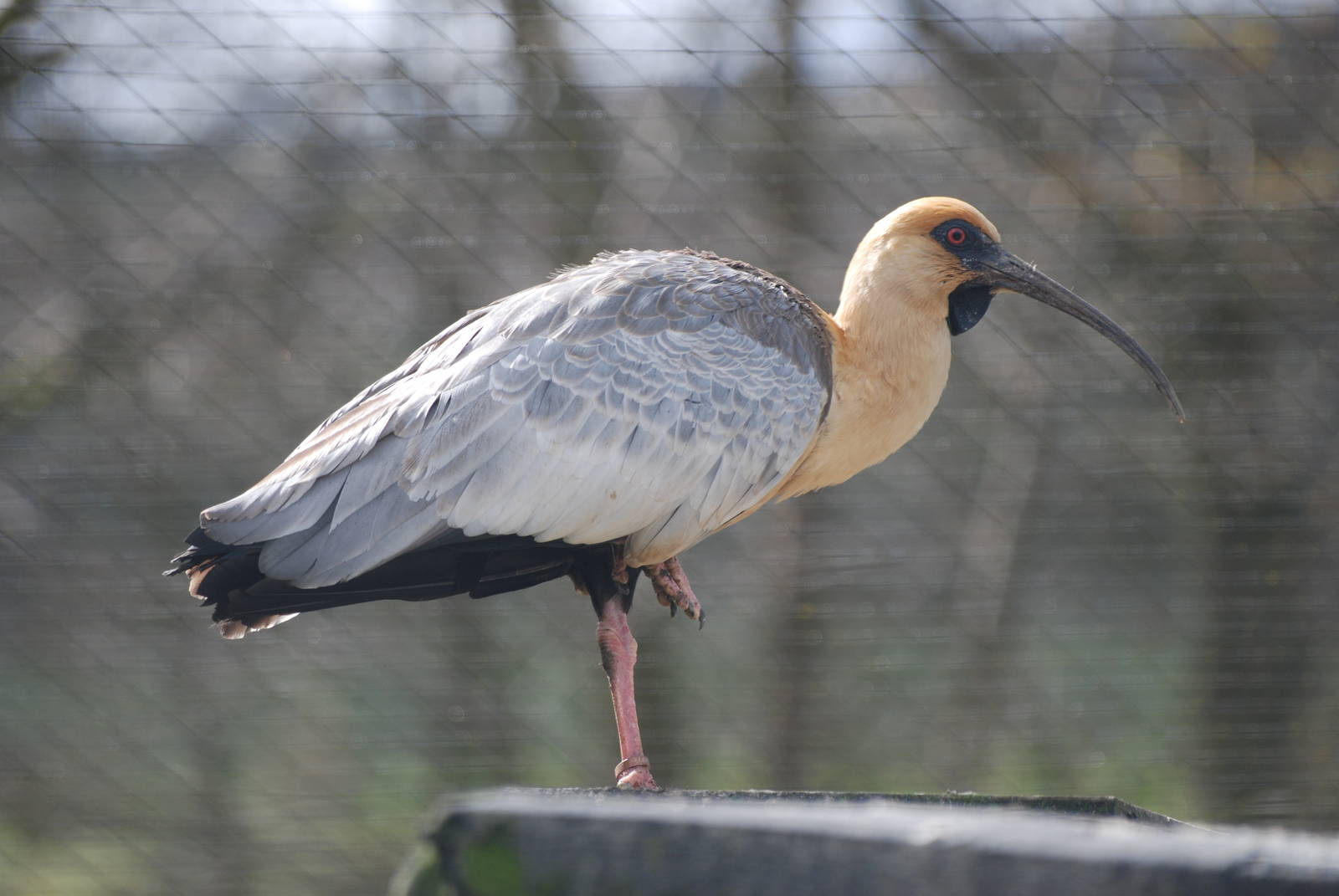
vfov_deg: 4.2
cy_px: 448
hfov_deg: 6.2
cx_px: 670
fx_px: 12289
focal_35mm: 330
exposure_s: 1/500
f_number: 5.3
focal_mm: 220
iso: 250
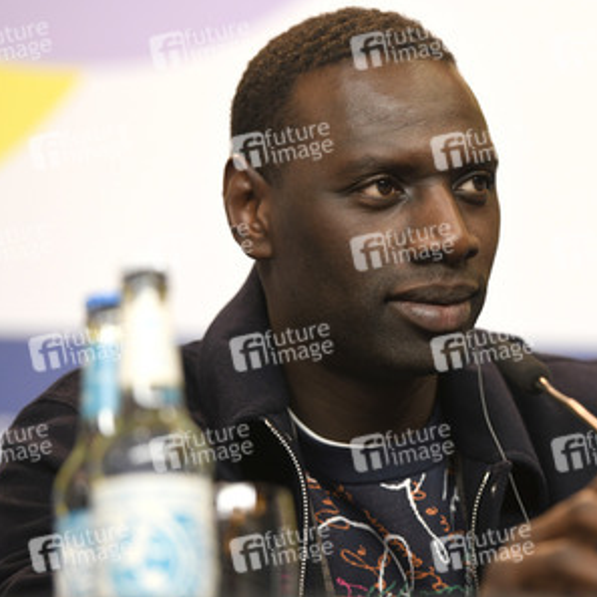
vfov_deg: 8.5
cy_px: 297
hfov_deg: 8.5
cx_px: 429
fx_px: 4019
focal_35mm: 206
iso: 1000
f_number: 3.5
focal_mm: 160
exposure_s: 1/250
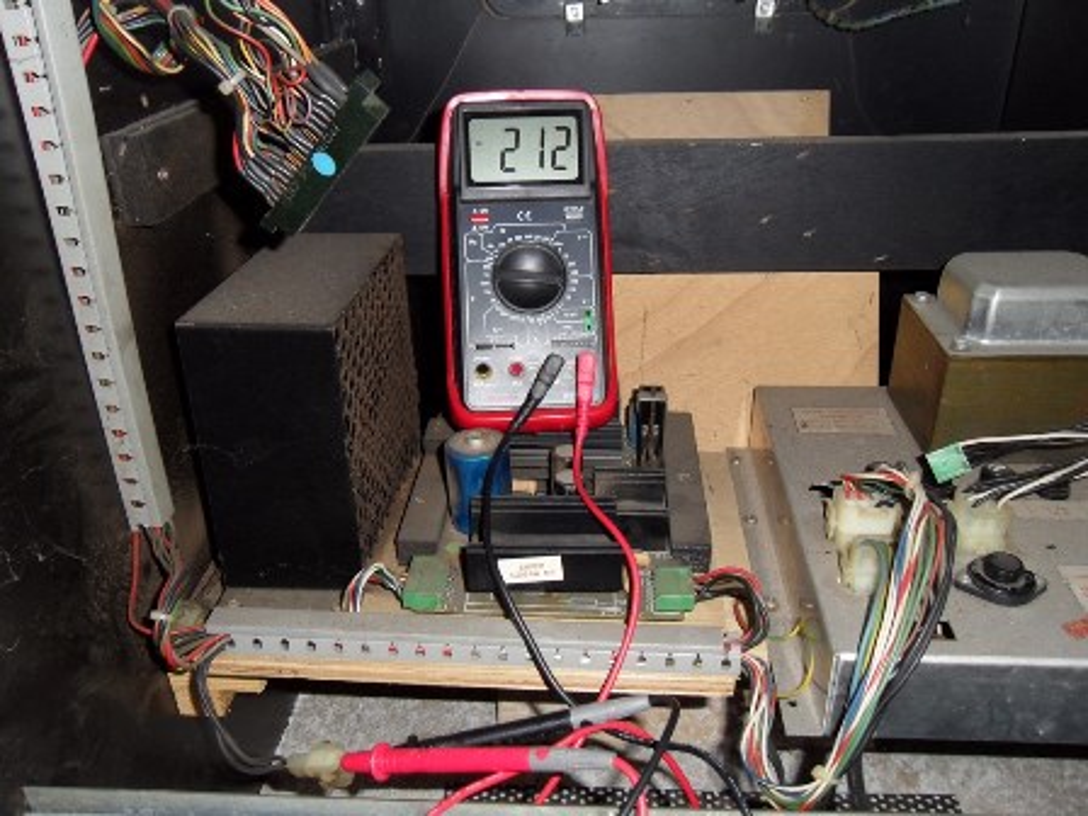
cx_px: 544
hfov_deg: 63.4
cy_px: 408
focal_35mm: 28
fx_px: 880
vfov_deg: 49.7
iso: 200
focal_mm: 5
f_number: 3.4
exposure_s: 1/45
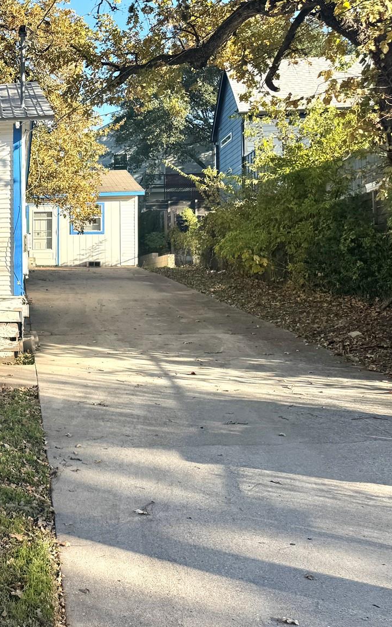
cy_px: 254
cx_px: -151
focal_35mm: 45
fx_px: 769
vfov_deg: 44.2
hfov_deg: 24.1
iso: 80
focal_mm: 6.76
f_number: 1.78
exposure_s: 1/2604
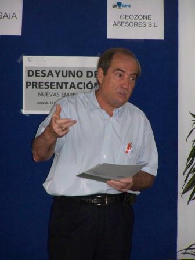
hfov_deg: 5.3
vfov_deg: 7.1
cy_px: 130
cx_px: 98
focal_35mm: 278
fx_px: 2088
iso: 320
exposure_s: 1/100
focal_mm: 46.1
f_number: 3.6
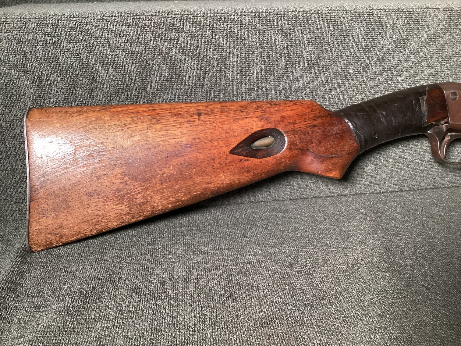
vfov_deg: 45.4
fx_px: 413
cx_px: 230
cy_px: 173
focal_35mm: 31
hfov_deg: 58.3
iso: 320
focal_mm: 3.3
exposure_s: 1/60
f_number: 2.4
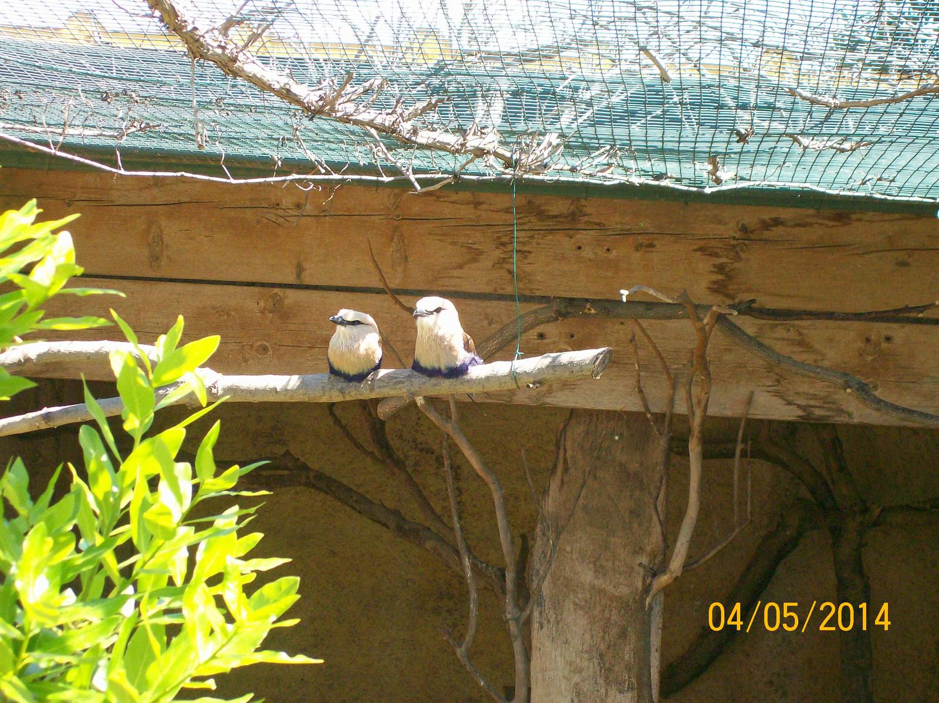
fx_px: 2928
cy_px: 352
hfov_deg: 18.2
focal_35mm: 108
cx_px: 470
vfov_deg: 13.7
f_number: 4.8
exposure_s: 1/125
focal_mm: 18
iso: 140
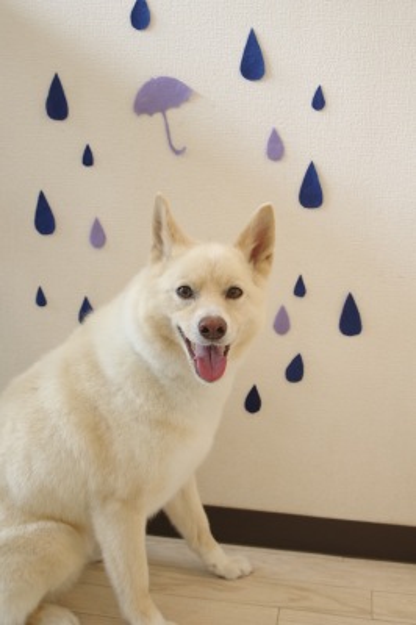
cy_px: 312
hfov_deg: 31.8
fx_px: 729
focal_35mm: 42
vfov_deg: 46.4
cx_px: 208
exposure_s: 1/60
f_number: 4.5
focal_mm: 28
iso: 800
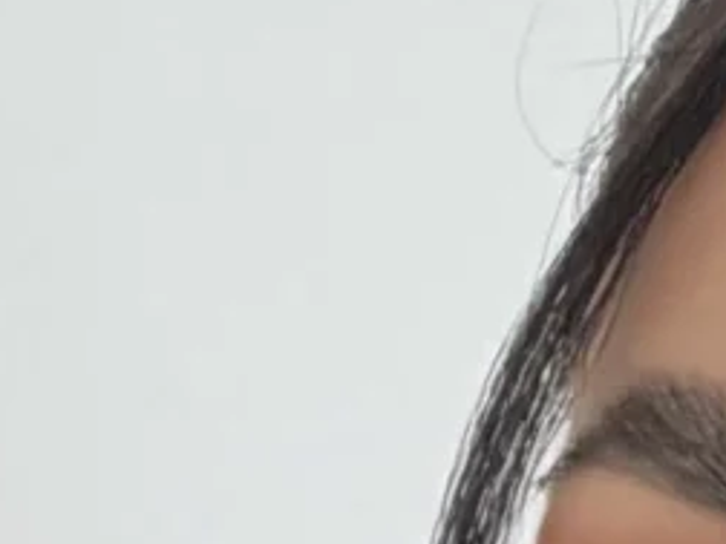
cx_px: 928
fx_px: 21309
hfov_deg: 2.0
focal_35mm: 1016
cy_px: 1848
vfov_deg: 1.5
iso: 320
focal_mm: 16.89
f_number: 2.8
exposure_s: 1/121
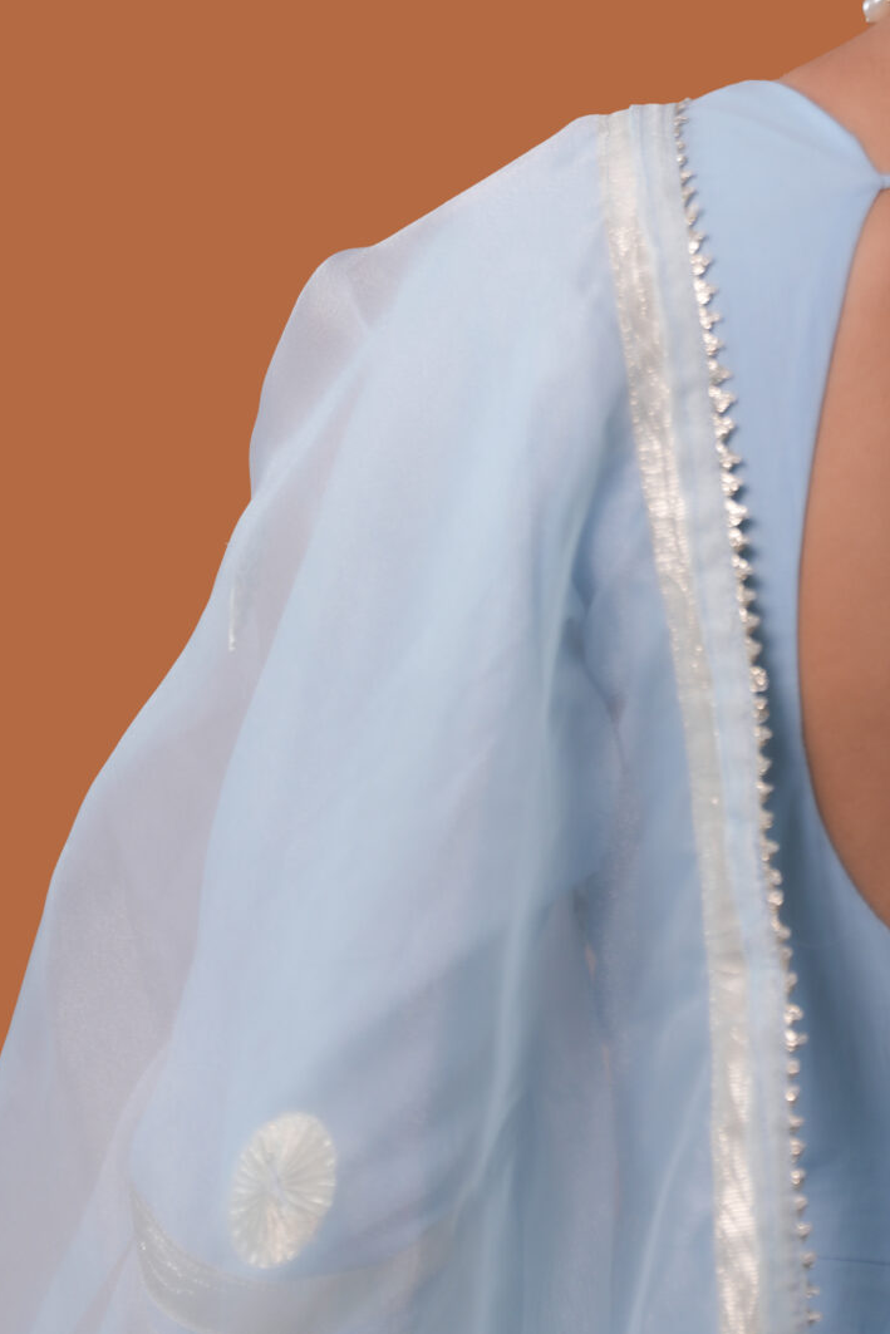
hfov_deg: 6.5
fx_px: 7858
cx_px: 967
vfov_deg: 9.7
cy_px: 107
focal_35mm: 212
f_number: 2.8
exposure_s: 1/125
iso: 160
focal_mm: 88
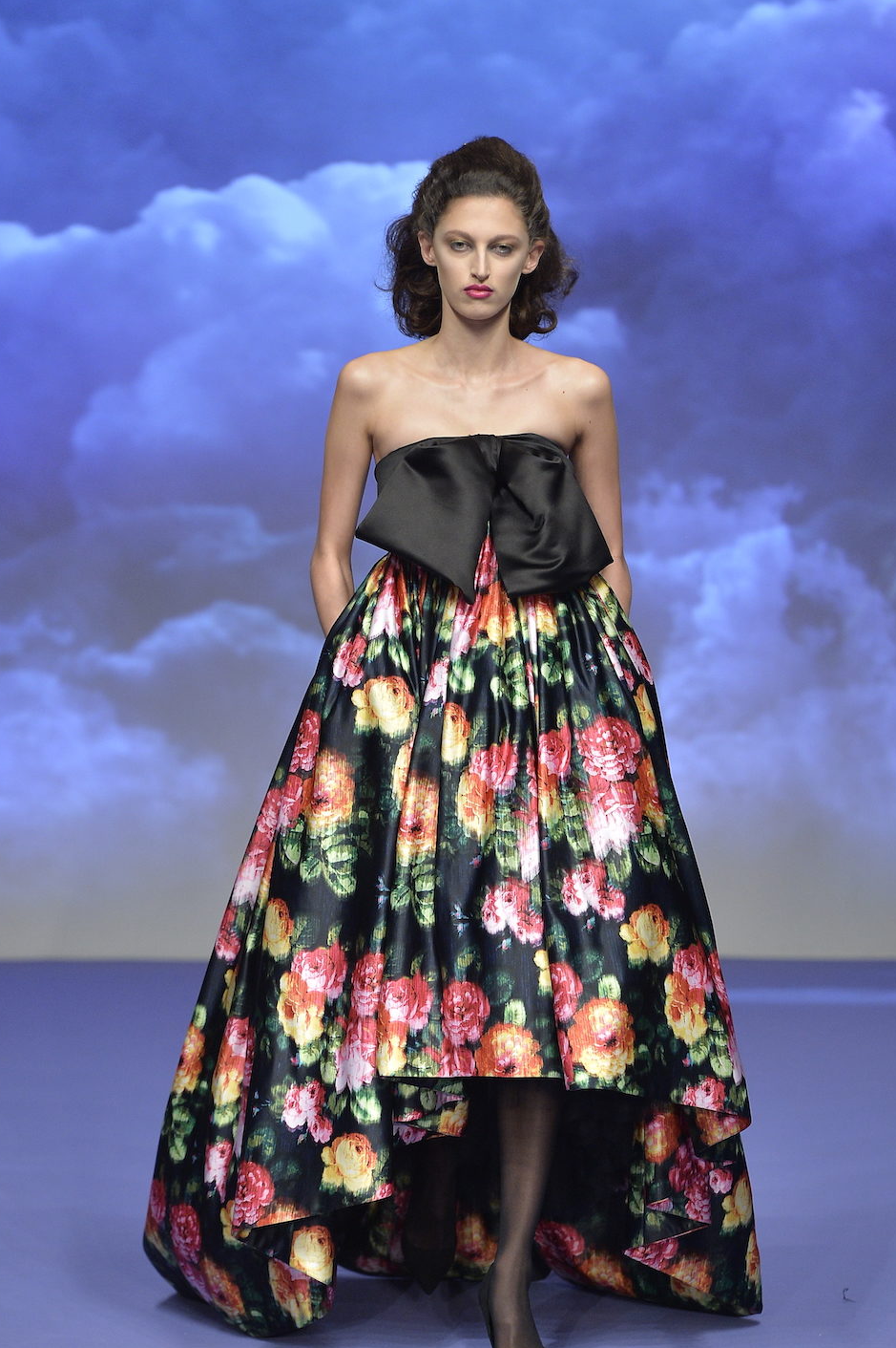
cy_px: 752
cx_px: 482
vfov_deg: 9.0
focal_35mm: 230
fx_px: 8597
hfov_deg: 6.0
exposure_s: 1/500
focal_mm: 180
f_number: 4
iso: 1600
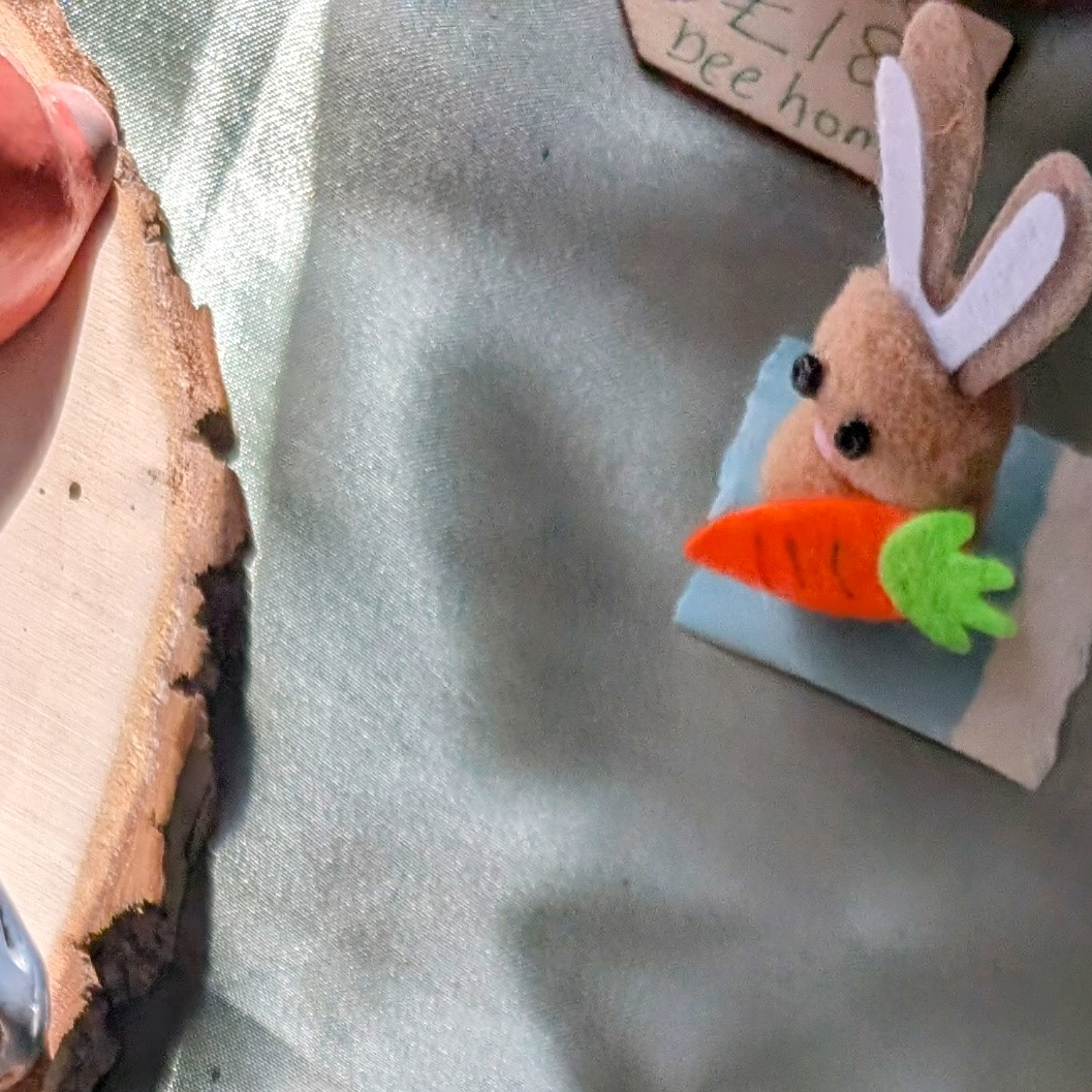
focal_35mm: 82
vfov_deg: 16.6
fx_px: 2927
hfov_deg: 21.0
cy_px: 2107
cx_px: 775
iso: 24
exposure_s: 1/1497
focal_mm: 6.9
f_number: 1.68
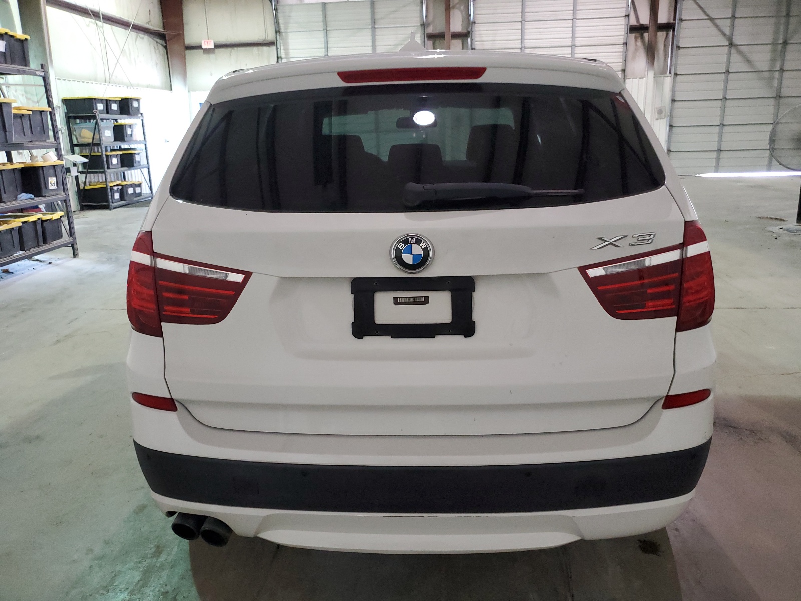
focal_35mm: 26
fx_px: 602
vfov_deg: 53.1
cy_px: 300
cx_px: 400
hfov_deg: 67.3
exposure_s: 1/60.2
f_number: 1.5
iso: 338
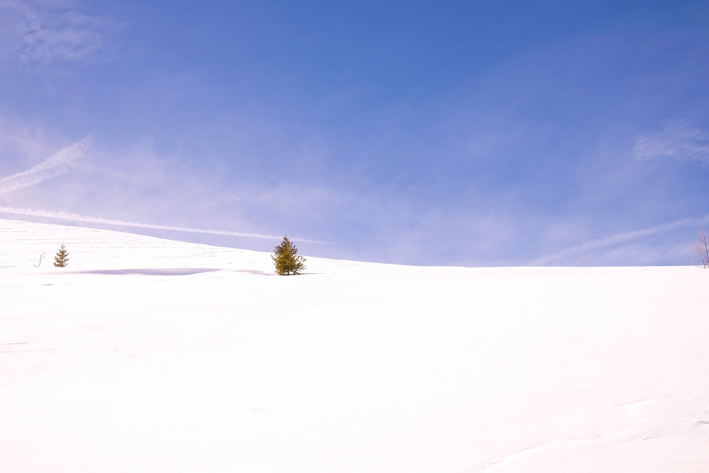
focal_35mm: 38
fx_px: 748
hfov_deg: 50.7
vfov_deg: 35.1
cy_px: 236
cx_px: 354
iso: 200
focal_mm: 25.4
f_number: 8
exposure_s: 1/350
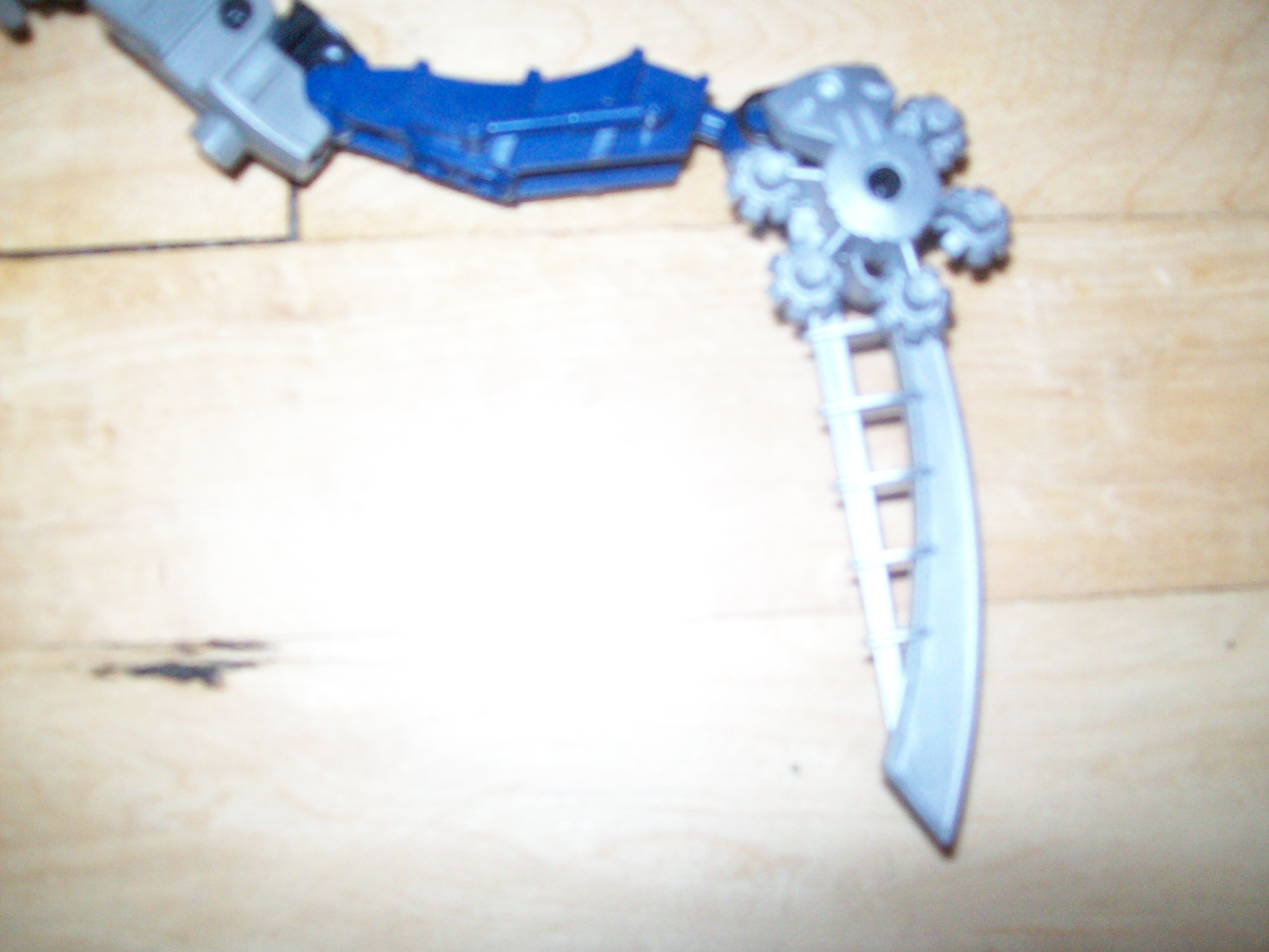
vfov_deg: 39.7
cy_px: 476
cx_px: 634
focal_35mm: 36
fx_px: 1320
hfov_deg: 51.4
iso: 200
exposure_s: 1/2
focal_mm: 6
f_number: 2.7
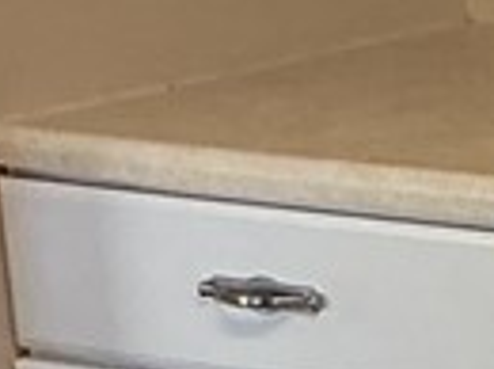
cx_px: 1767
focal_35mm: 229
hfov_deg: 7.1
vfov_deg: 6.5
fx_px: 3262
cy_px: 262
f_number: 1.8
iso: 80
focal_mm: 3
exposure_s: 1/60
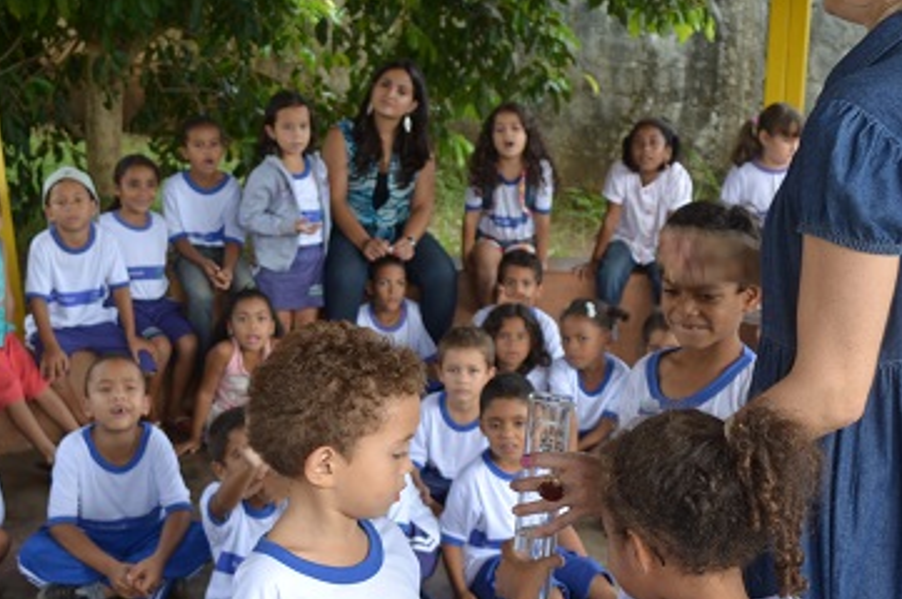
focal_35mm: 53
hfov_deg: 37.5
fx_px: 1327
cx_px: 430
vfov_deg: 25.4
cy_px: 367
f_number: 3.5
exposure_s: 1/100
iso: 100
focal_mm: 18
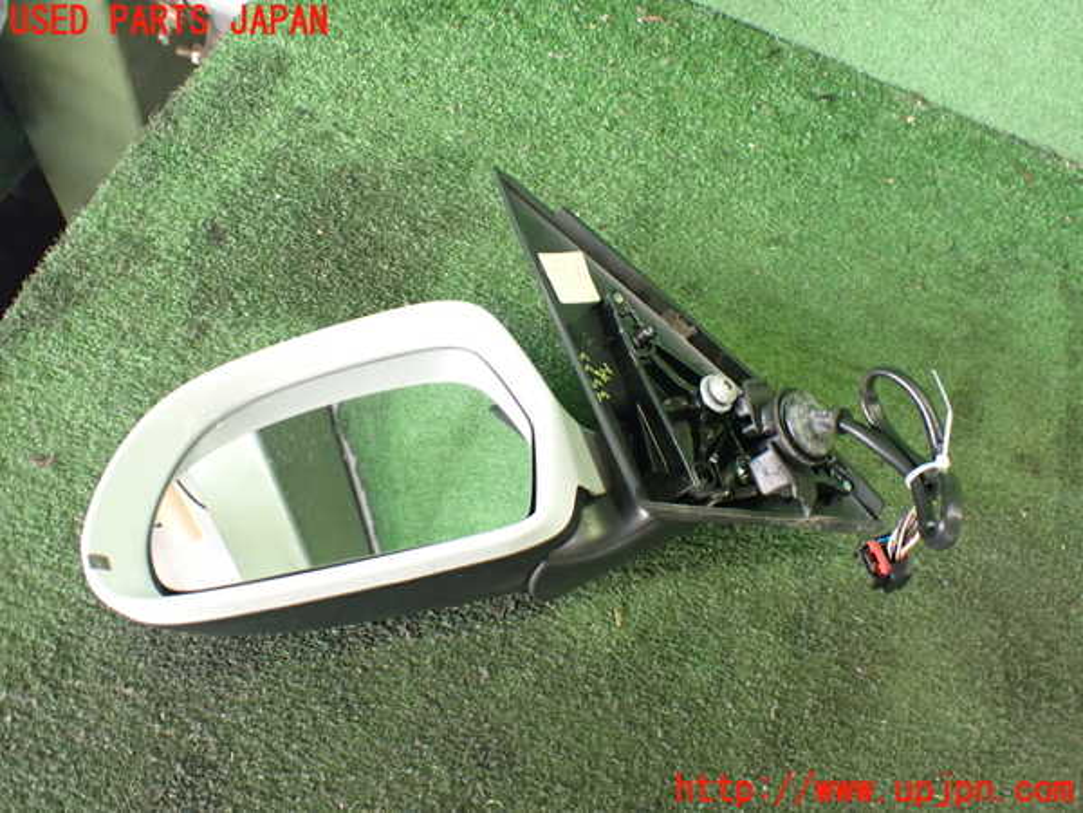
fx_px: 939
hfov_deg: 60.0
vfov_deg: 46.8
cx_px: 542
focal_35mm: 30
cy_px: 406
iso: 800
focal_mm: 5.4
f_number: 2.3
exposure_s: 1/60
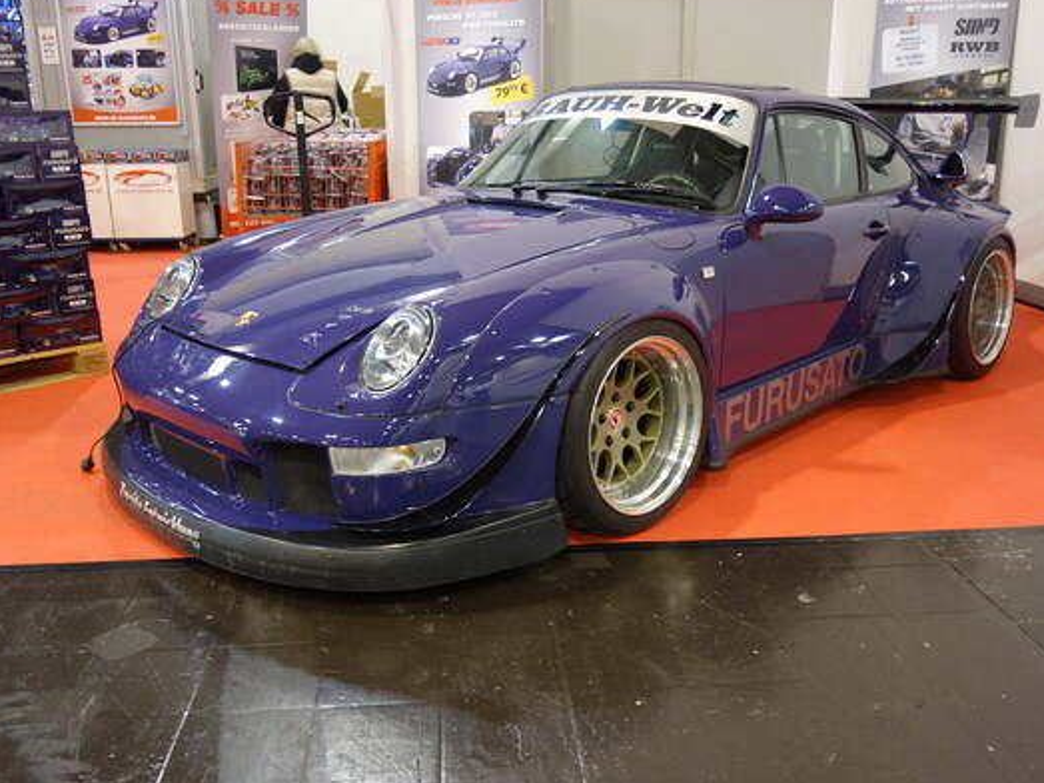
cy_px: 386
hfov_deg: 56.8
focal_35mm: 32
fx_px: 965
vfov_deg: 44.1
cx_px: 547
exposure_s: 1/30
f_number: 2
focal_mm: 10.91
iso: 200
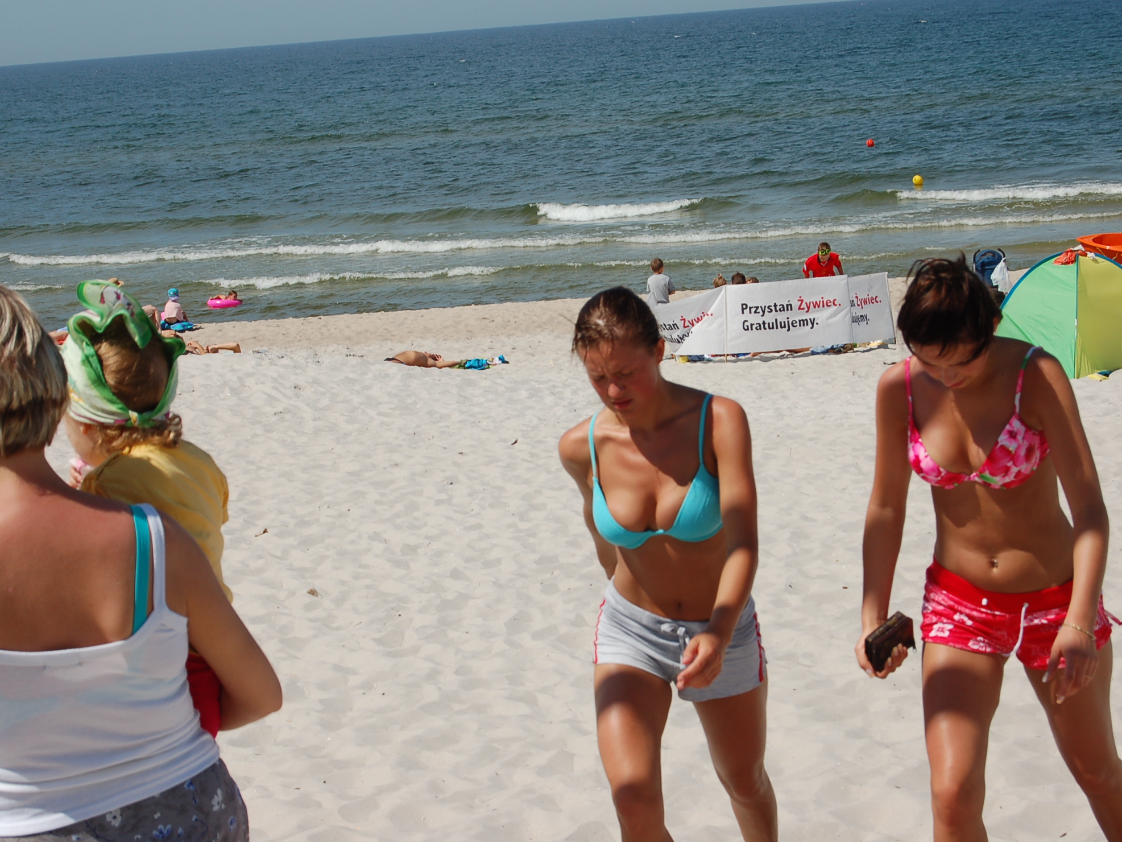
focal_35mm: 91
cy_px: 419
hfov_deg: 21.6
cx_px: 565
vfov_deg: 16.3
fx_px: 2935
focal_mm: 55
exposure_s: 1/400
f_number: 10
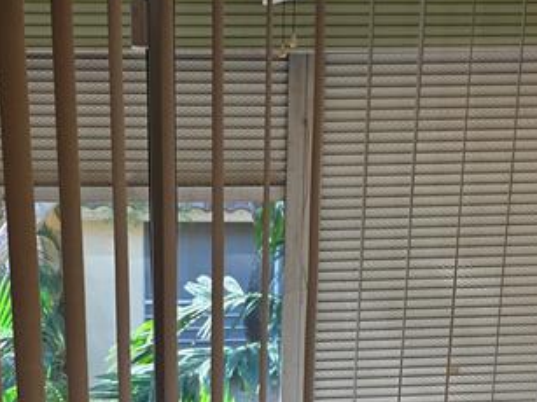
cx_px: 192
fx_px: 930
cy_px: 509
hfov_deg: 32.0
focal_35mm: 60
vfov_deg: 22.1
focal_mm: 6.25
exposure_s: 1/180
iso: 64
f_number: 1.7
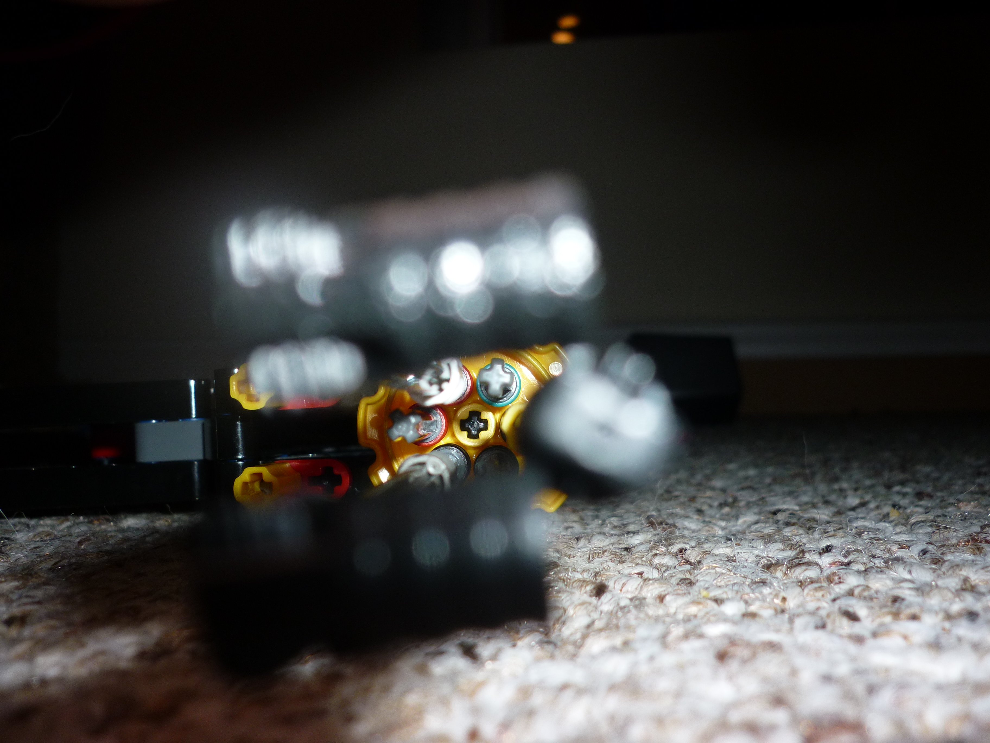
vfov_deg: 42.9
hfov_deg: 55.4
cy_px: 372
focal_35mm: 33
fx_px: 944
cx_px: 495
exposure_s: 1/125
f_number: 2.8
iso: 100
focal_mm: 5.5
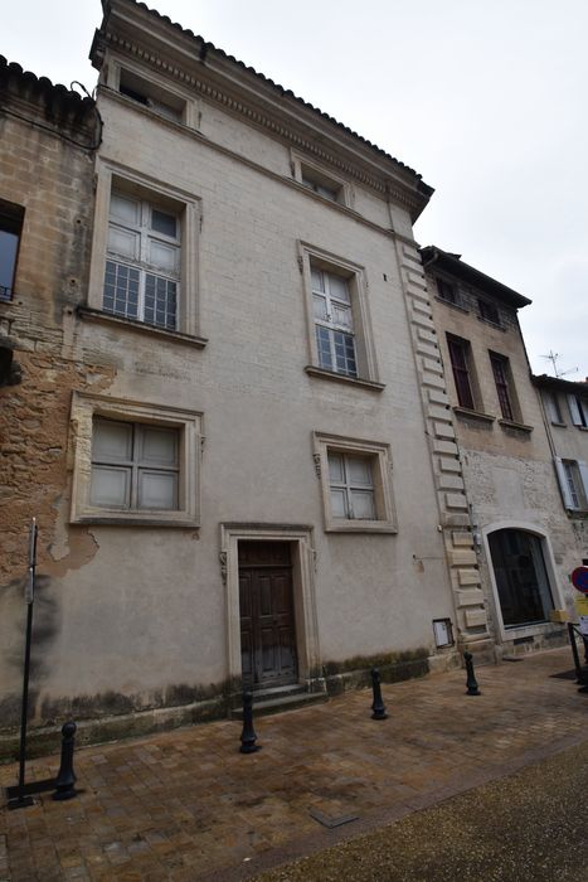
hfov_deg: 67.4
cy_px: 441
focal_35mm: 18
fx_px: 441
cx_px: 294
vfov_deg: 90.0
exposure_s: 1/250
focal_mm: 12
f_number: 8
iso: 280
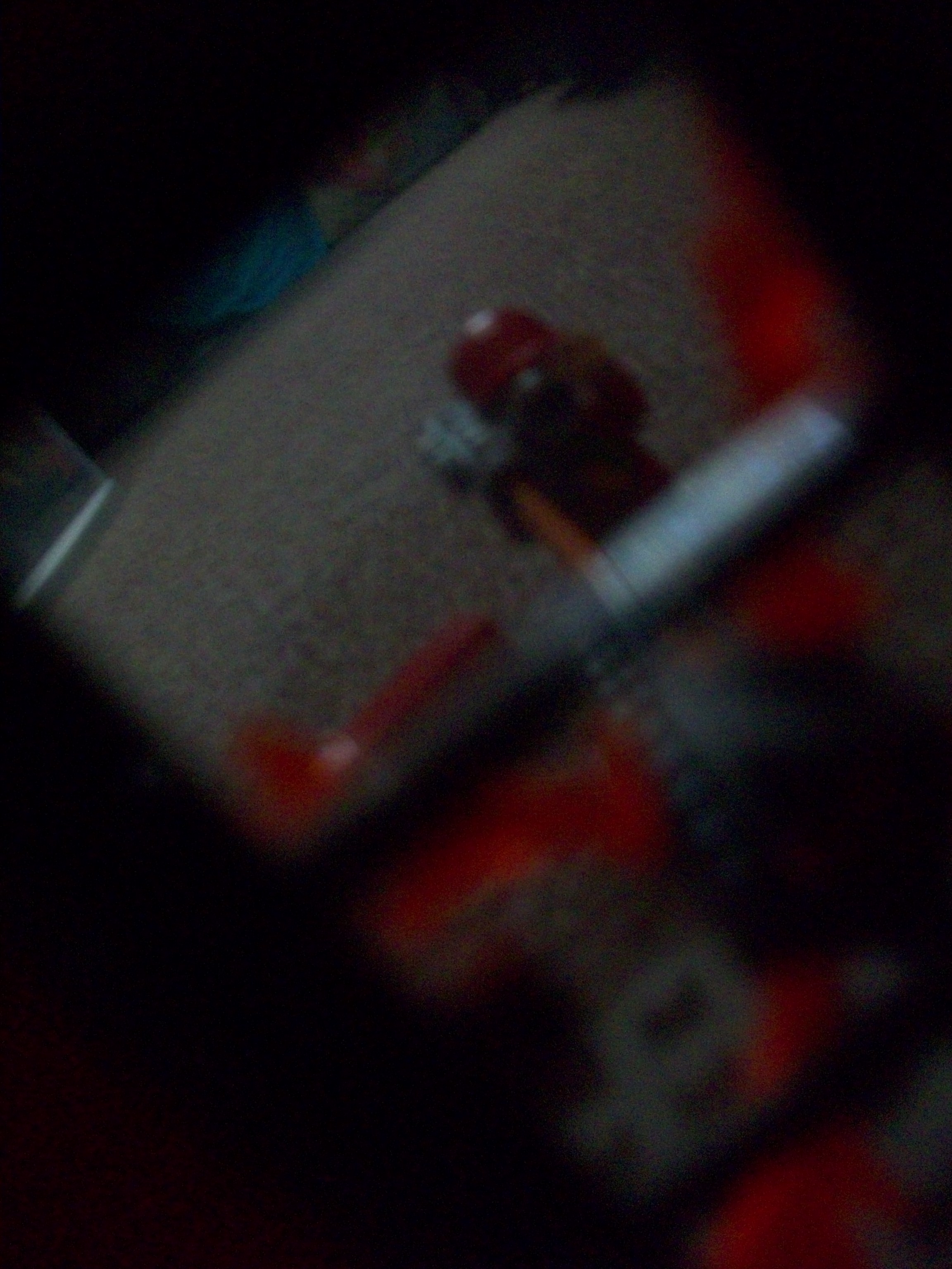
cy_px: 634
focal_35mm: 34
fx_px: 1247
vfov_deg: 54.0
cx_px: 476
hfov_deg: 41.8
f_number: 2.8
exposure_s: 1/8
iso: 320
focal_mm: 5.7
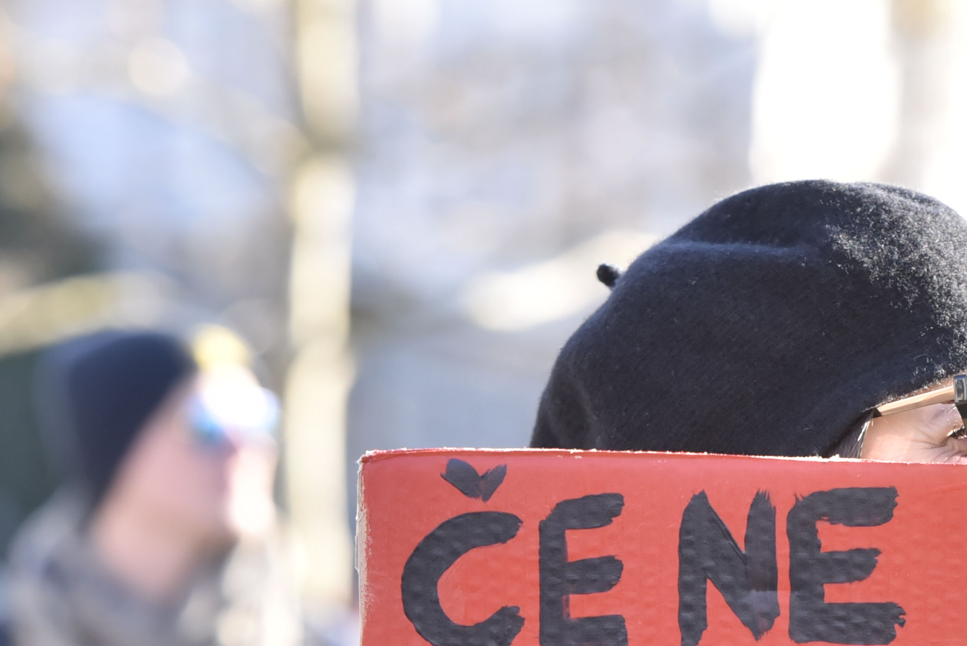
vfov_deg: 4.0
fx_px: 9298
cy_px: 898
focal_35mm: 346
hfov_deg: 5.9
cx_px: 956
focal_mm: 120
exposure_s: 1/400
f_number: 4.5
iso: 500
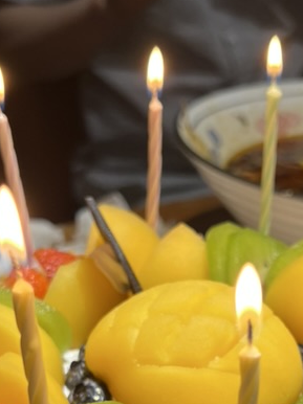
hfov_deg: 21.2
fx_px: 806
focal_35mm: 69
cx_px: 202
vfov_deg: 27.0
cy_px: 378
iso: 80
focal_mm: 5.7
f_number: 1.5
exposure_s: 1/121
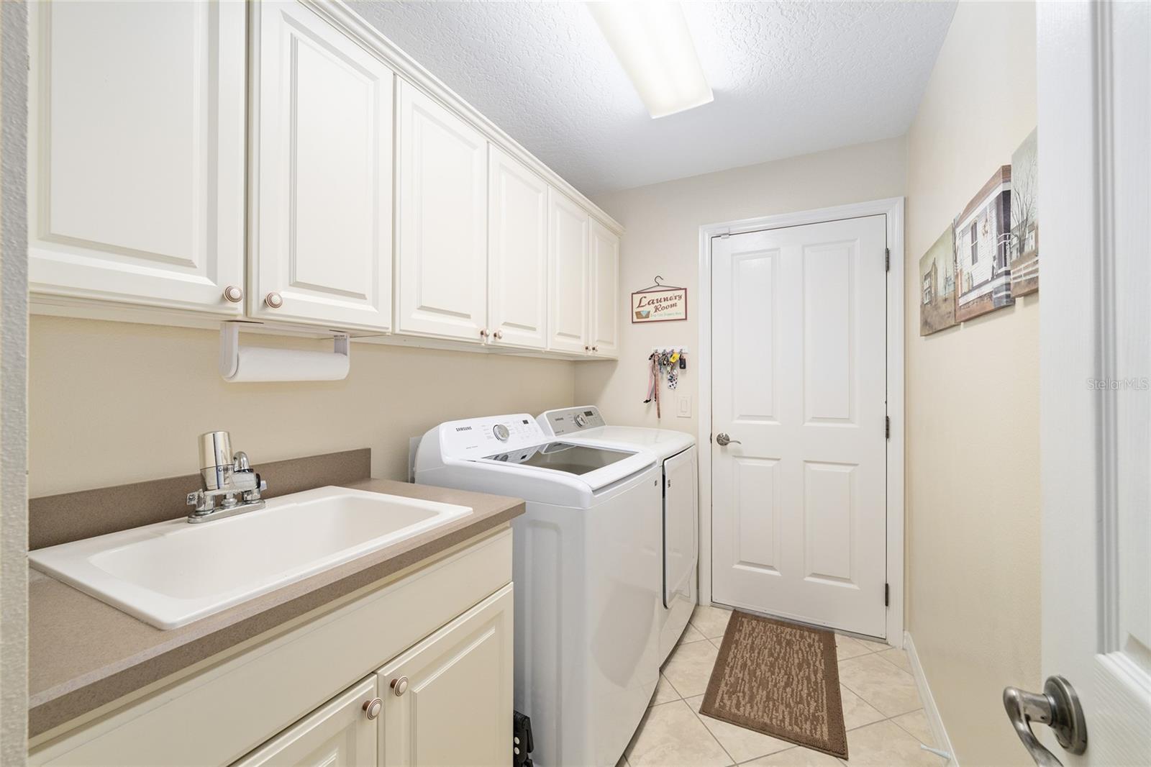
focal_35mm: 15
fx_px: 479
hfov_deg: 100.4
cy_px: 384
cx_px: 576
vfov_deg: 77.3
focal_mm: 15
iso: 400
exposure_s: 1/40
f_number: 8
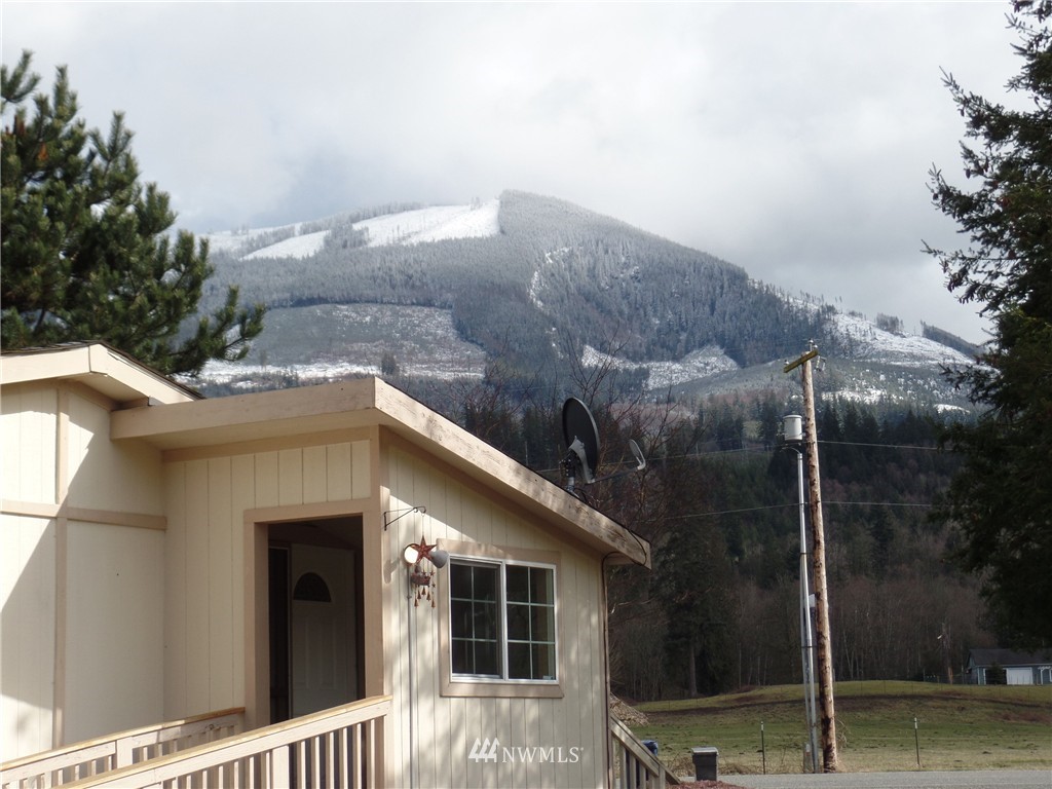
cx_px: 526
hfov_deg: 25.0
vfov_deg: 18.9
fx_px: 2370
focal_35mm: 78
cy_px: 394
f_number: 3.8
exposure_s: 1/750
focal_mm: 13.9
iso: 80
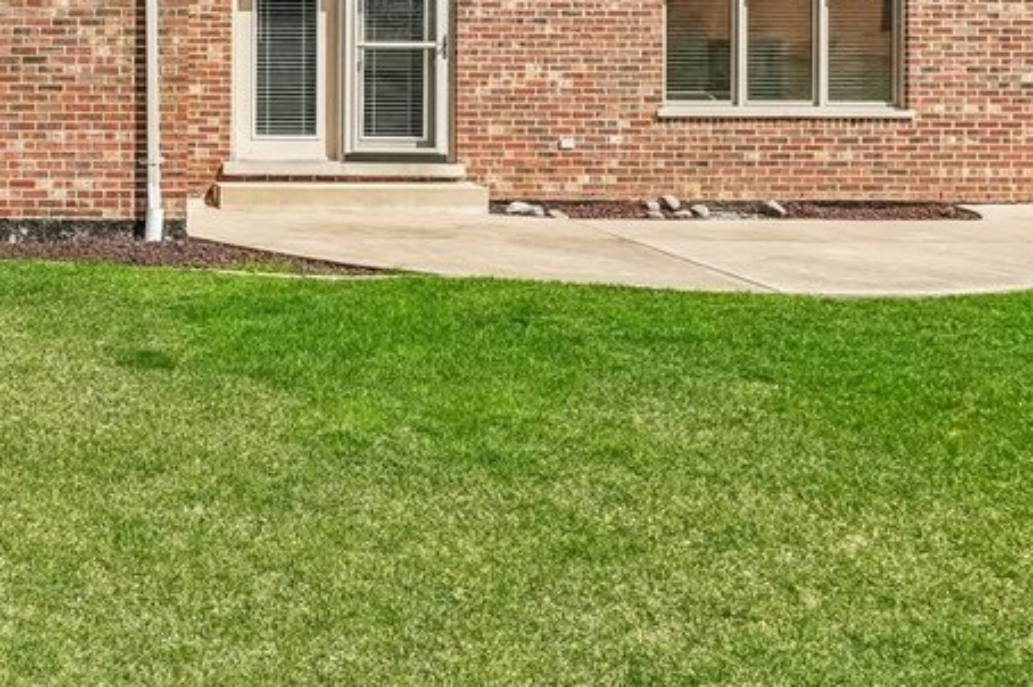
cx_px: 11
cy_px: 16
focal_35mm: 50
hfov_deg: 35.9
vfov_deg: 25.7
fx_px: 1434
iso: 400
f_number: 8
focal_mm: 14
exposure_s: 1/1250
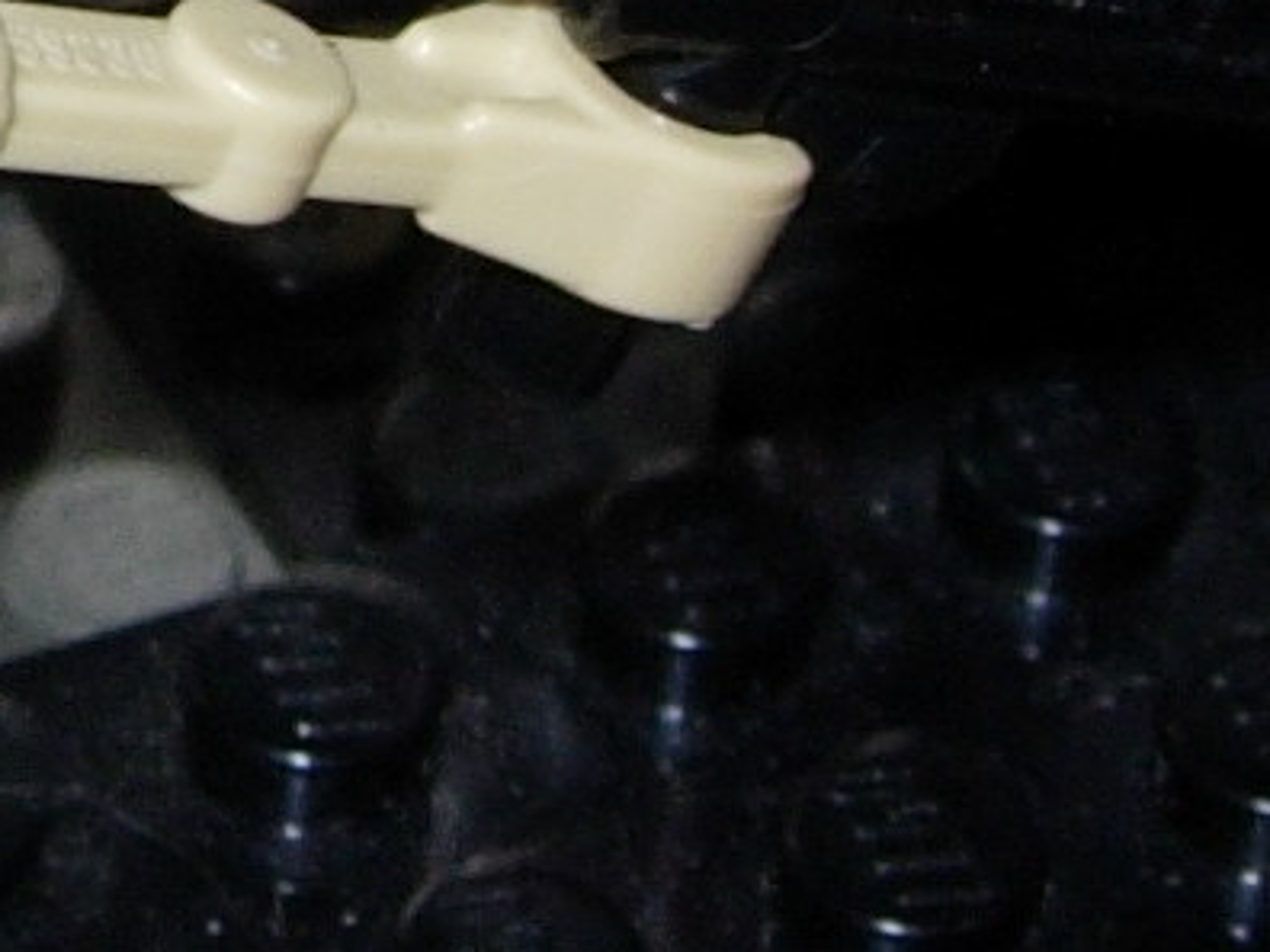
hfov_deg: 7.9
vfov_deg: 5.9
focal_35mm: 249
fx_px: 9135
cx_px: 13
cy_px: -385
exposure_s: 1/64
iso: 79
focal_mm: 7.8
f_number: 4.8
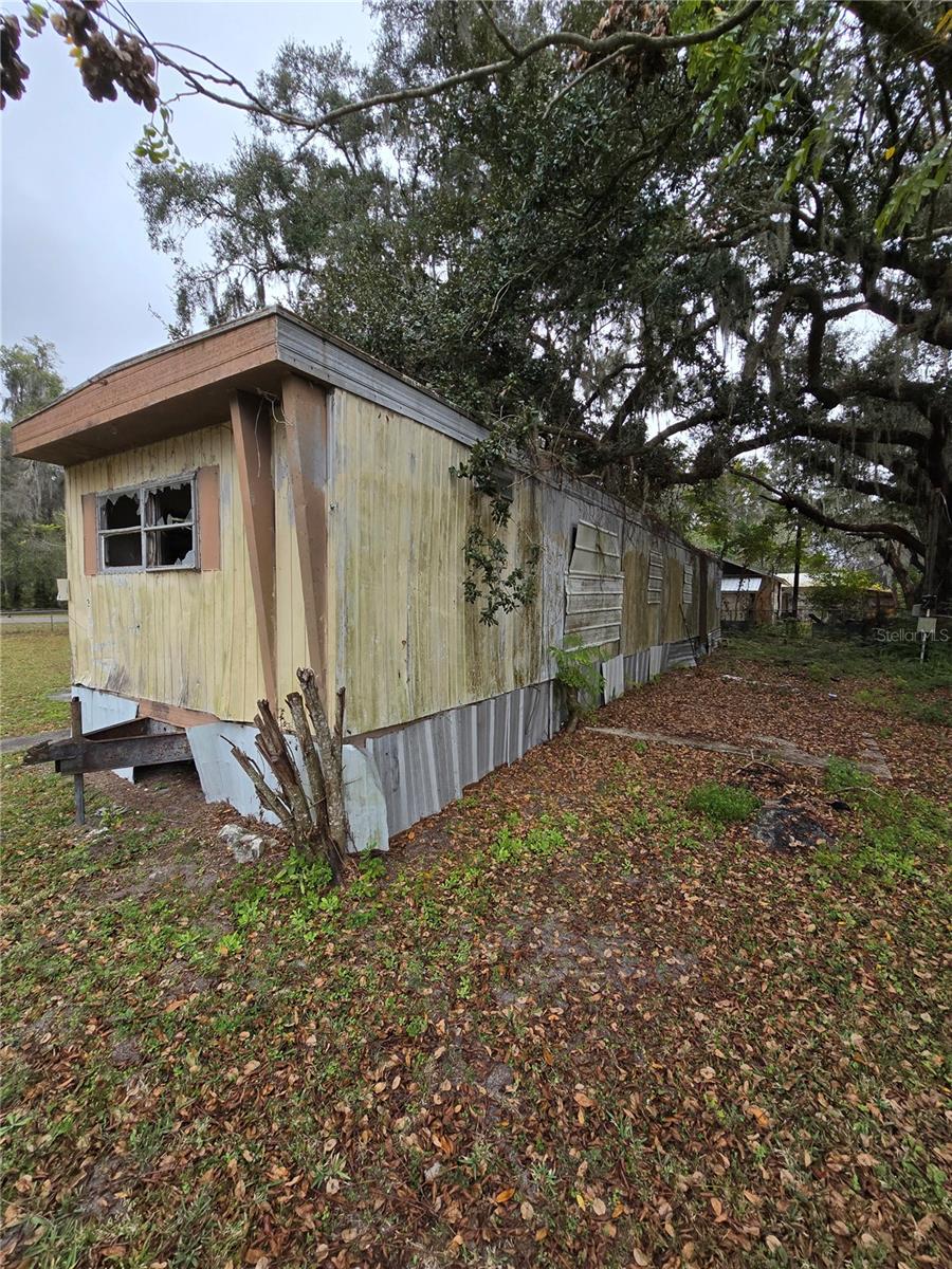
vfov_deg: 106.2
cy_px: 634
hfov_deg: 89.9
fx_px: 477
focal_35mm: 13
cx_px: 476
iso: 50
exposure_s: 1/368
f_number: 2.2
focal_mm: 2.2
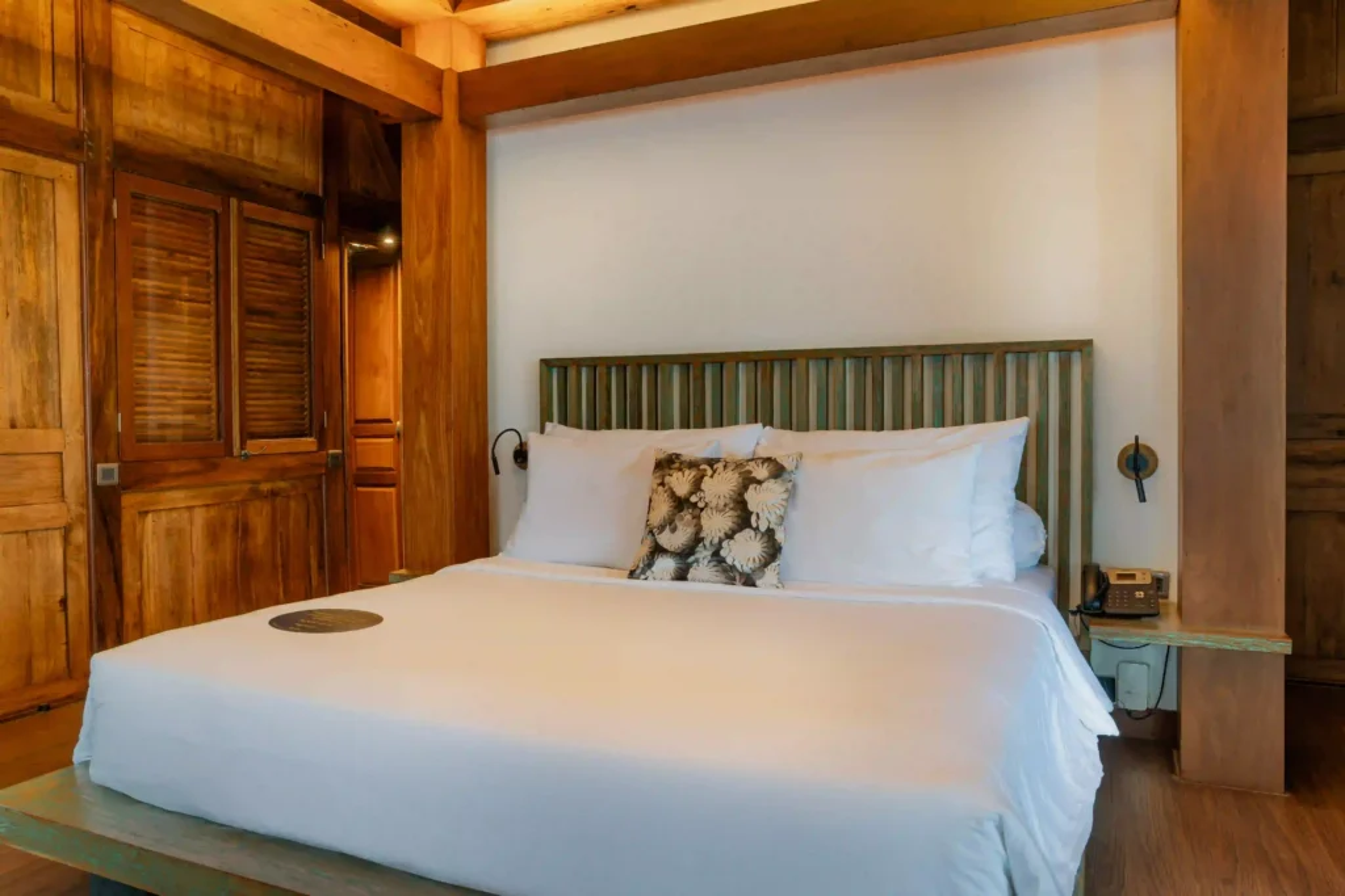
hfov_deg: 73.7
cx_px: 672
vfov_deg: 53.1
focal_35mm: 24
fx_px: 897
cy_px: 448
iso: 160
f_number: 9
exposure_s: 3.2
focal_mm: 24
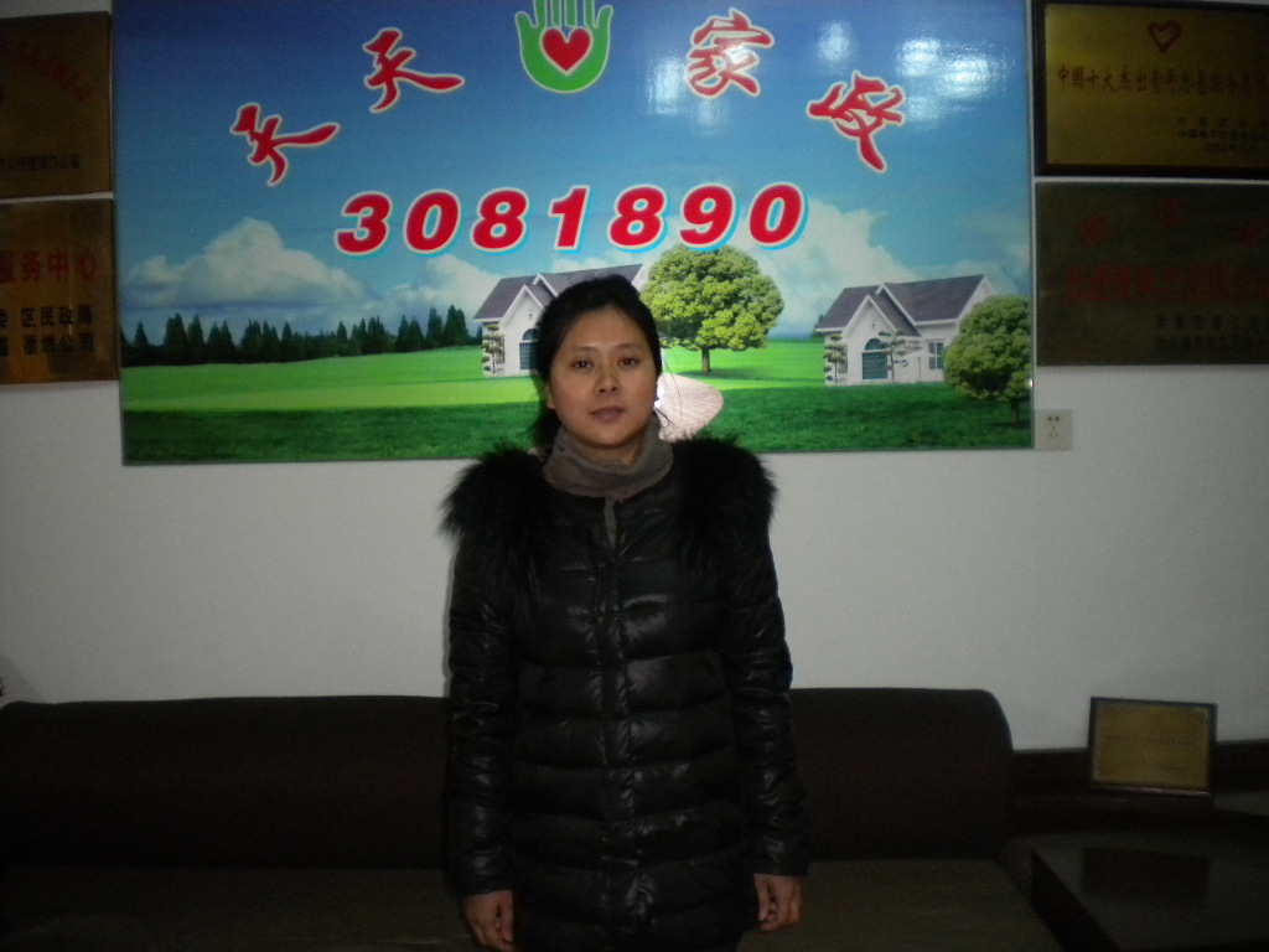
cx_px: 634
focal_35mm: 35
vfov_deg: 40.7
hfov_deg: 52.6
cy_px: 476
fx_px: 1283
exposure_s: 1/30
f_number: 3.1
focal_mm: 6.3
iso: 400
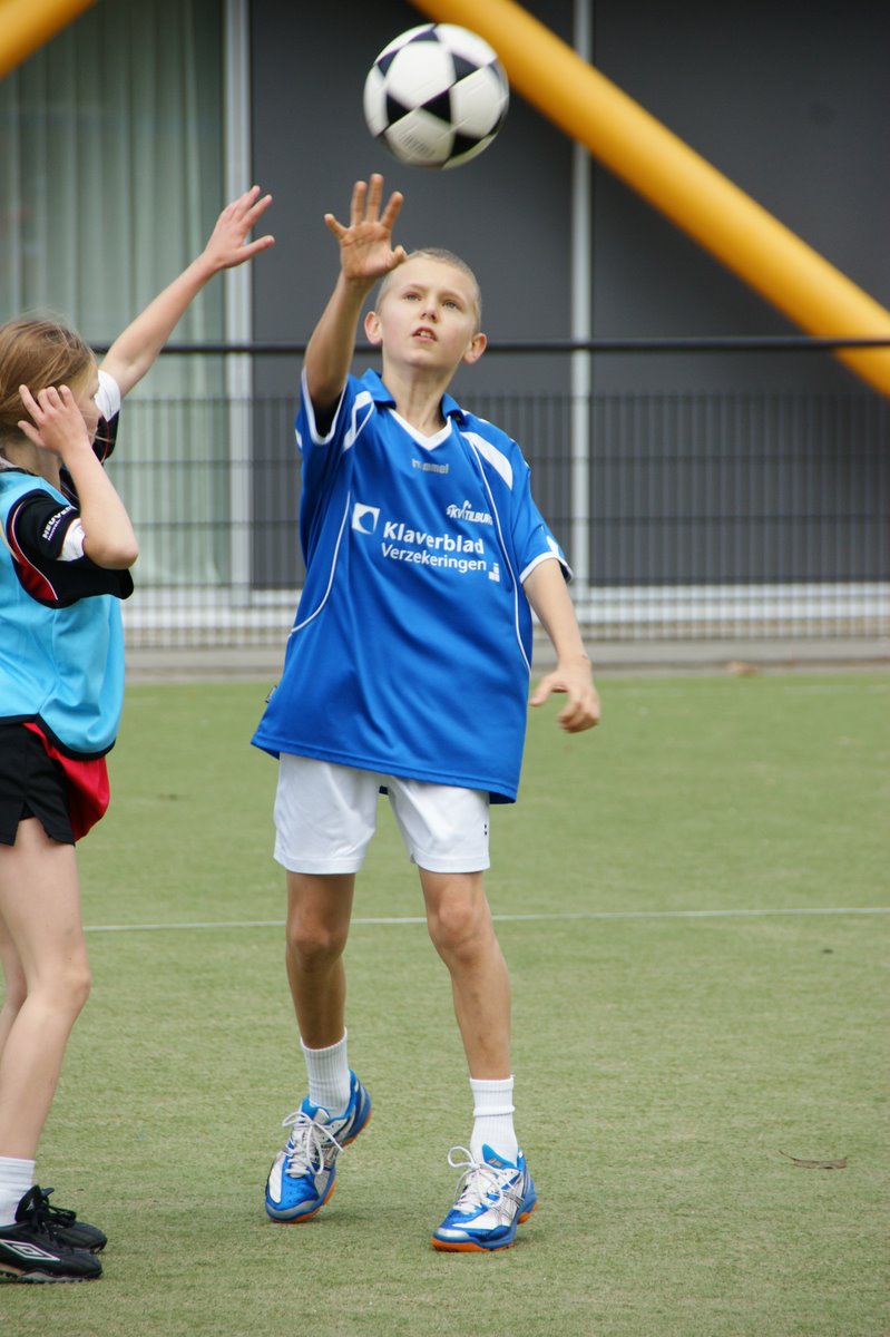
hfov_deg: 4.6
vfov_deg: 6.9
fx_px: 11134
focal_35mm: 300
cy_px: 668
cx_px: 445
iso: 200
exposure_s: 1/320
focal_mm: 200
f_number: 7.1
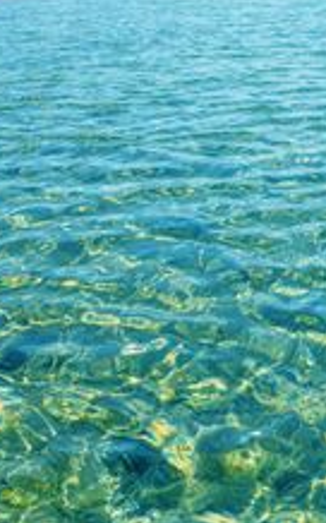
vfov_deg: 35.8
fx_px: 797
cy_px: 160
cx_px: 295
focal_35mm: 56
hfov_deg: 22.5
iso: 80
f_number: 11
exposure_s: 1/125
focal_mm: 24
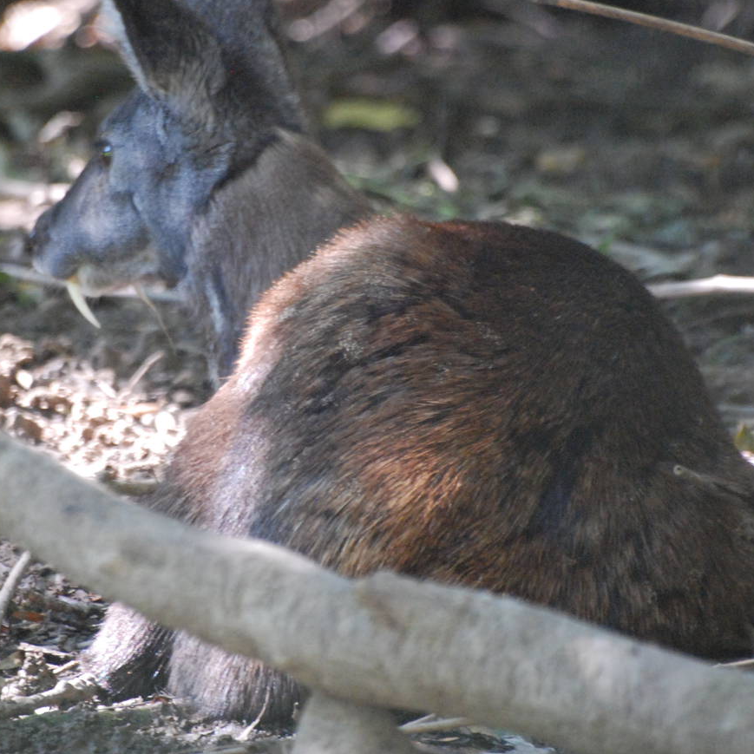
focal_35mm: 705
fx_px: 17374
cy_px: 296
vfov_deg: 2.5
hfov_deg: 2.5
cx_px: 279
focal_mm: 300
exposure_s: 1/160
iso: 1600
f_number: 5.6
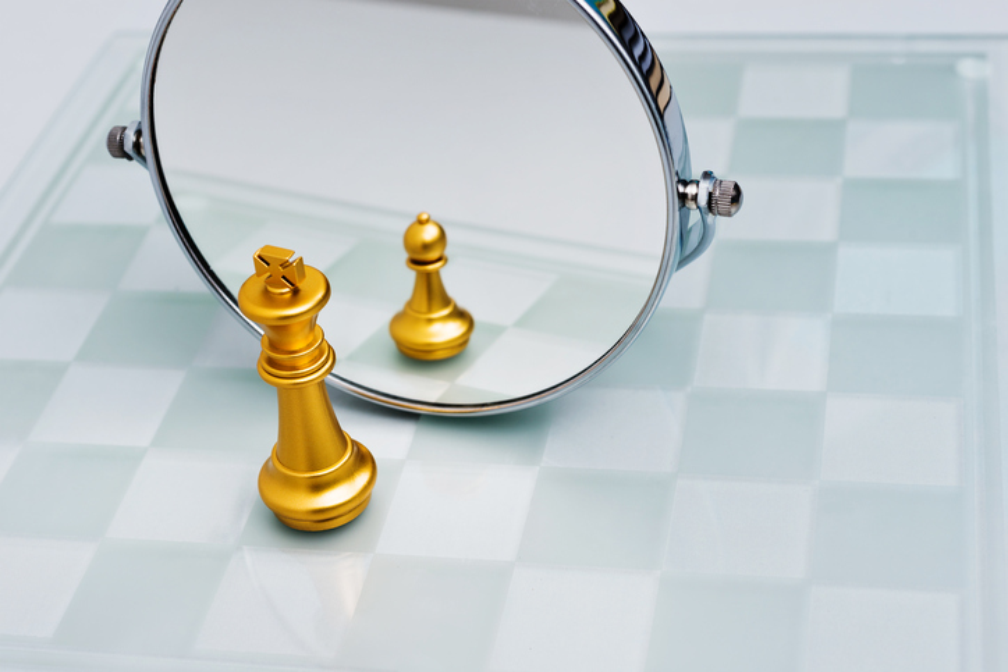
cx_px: 504
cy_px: 336
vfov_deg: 22.6
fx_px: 1680
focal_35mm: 60
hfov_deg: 33.4
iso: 125
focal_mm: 60
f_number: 9
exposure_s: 1/60
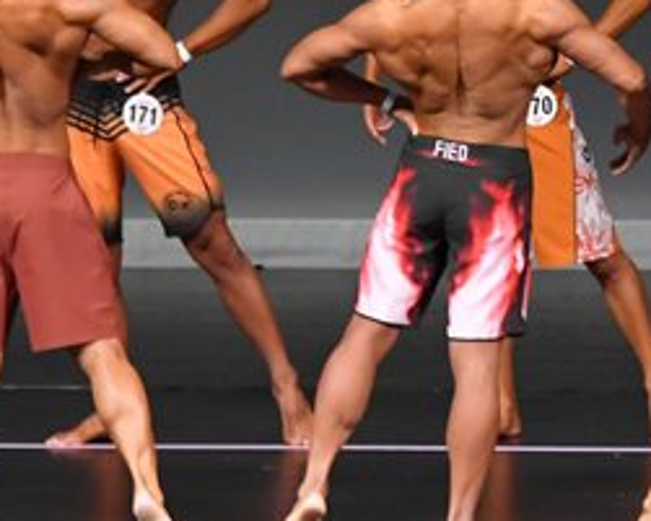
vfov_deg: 2.4
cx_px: 634
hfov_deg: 3.0
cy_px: 78
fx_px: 12548
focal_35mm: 651
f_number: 5.6
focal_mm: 150
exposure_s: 1/400
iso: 4000
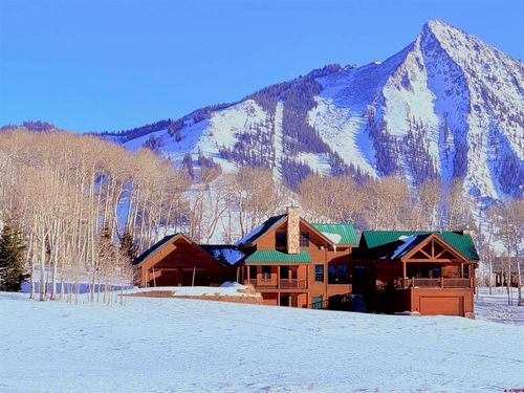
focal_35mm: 100
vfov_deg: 14.8
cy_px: 196
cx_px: 262
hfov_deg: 19.6
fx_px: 1514
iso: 20
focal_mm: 16.89
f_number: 2.8
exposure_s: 1/942
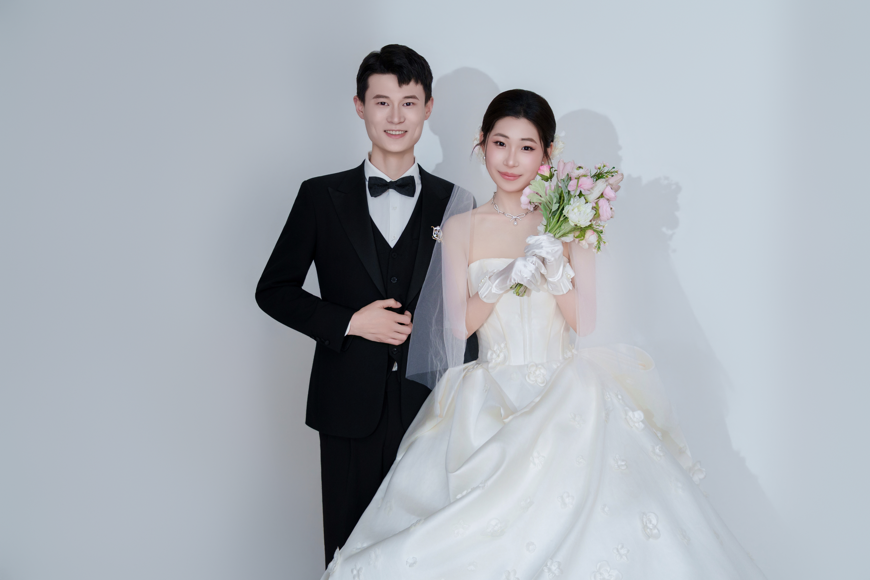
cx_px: 435
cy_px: 290
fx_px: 1184
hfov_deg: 40.3
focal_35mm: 49
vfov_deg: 27.5
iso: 1250
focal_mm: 49
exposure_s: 1/100
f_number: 4
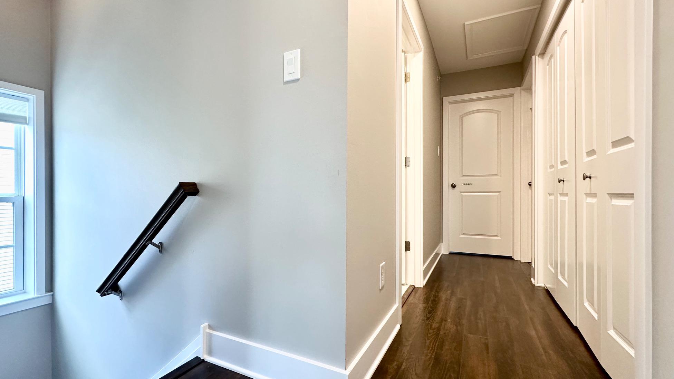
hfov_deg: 99.4
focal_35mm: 16
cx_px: 331
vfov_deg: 67.1
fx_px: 286
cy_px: 186
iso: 200
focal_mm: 2.22
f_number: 2.2
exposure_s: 1/120
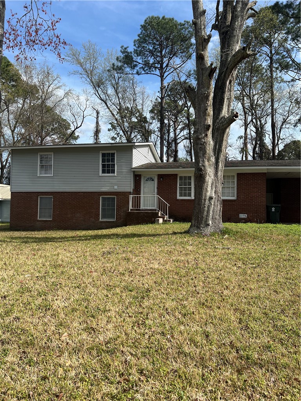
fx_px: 301
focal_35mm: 26
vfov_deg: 67.3
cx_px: 150
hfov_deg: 53.1
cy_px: 200
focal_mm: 5.7
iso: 50
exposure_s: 1/3257
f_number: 1.5
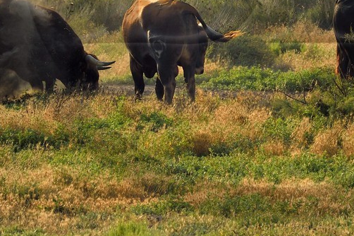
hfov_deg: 3.2
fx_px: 6269
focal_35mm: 638
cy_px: -72
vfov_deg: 2.2
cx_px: 276
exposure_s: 1/400
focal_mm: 200
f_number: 9
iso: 200
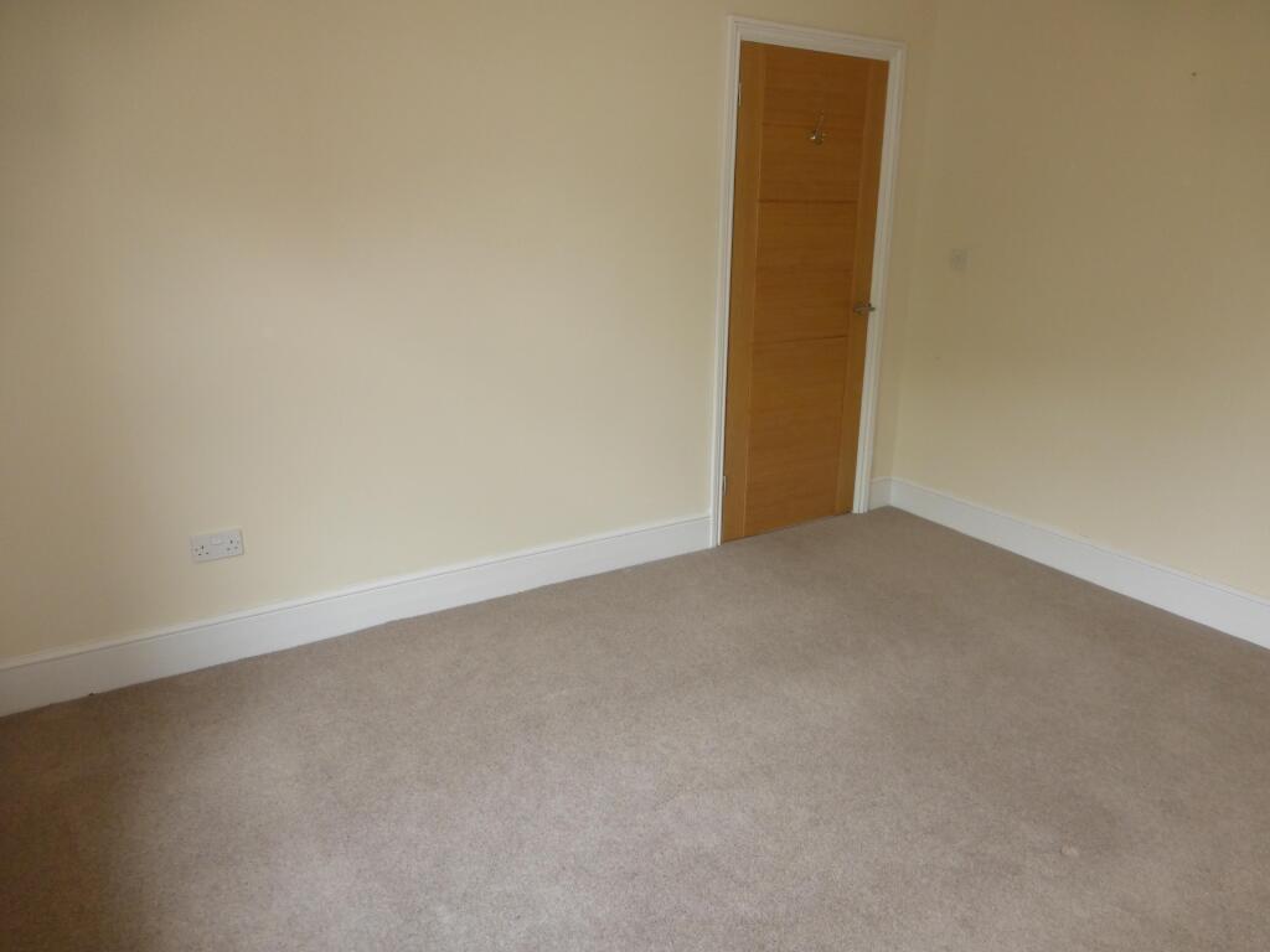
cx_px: 635
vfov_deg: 56.8
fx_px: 881
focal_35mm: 24
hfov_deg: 71.6
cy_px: 476
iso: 200
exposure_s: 1/60
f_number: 3.3
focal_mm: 4.3
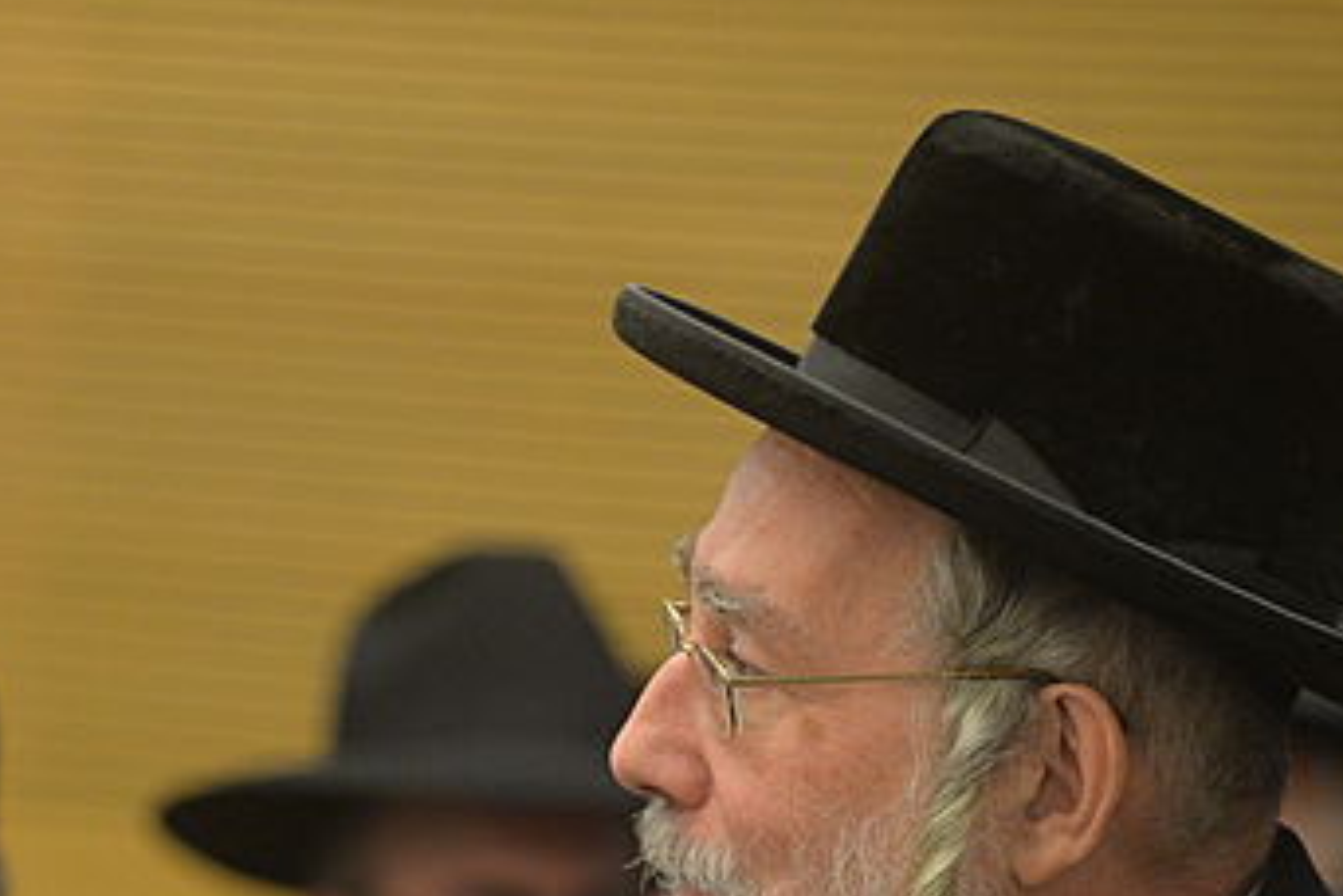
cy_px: 1018
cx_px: 212
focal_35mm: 304
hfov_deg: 6.8
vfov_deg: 4.5
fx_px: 11340
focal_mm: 130
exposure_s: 1/160
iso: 2000
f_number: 2.8
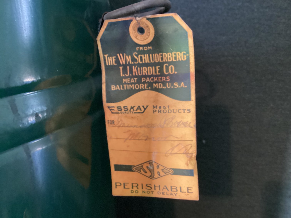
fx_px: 261
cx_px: 146
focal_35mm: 31
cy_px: 109
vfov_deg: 45.4
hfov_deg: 58.3
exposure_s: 1/30
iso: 800
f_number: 2.4
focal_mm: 3.3
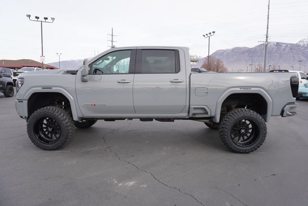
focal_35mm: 24
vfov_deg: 53.2
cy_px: 103
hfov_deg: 73.7
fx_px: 206
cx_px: 154
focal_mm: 16
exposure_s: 1/160
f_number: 6.3
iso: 100
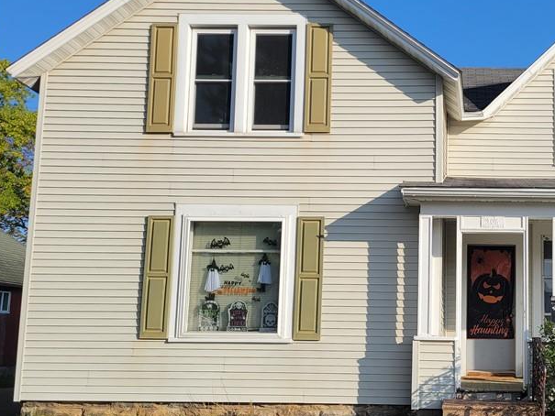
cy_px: 252
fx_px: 706
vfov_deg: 32.8
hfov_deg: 40.7
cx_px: 461
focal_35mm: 44
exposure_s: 1/2365
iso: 40
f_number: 1.8
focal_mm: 5.4
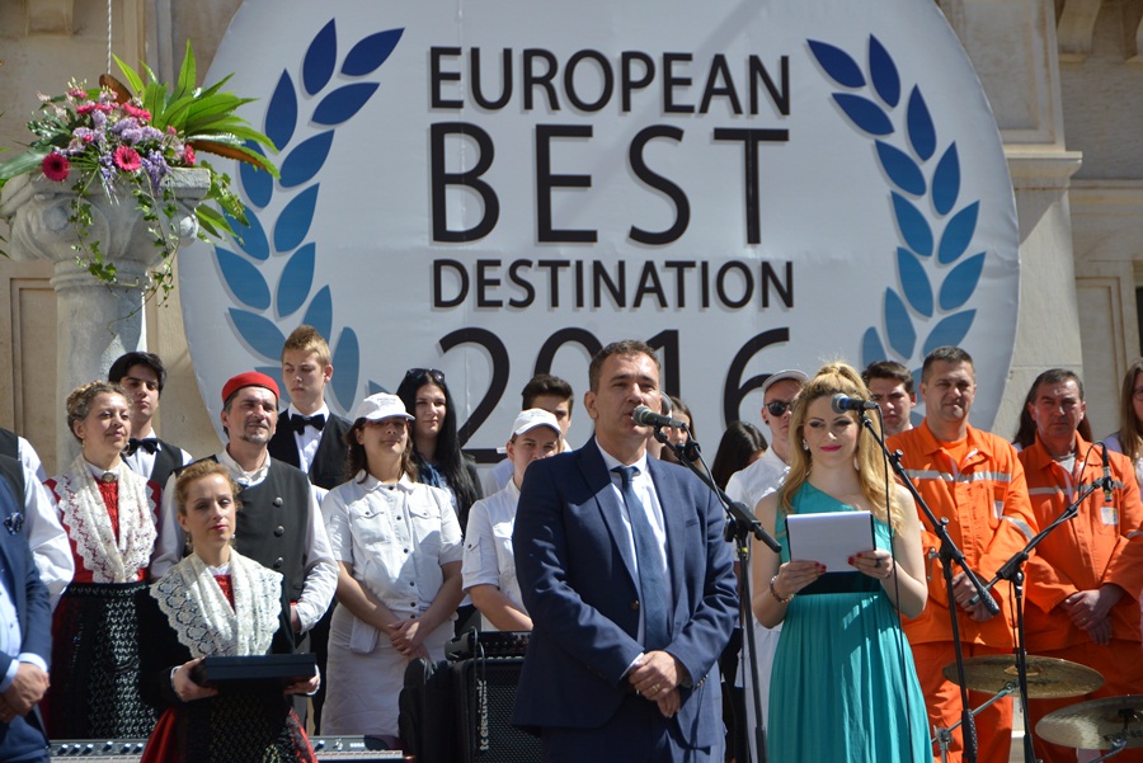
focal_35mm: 90
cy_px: 382
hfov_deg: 22.6
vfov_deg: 15.2
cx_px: 572
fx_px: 2859
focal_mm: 90
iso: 400
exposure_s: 1/2000
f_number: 5.6
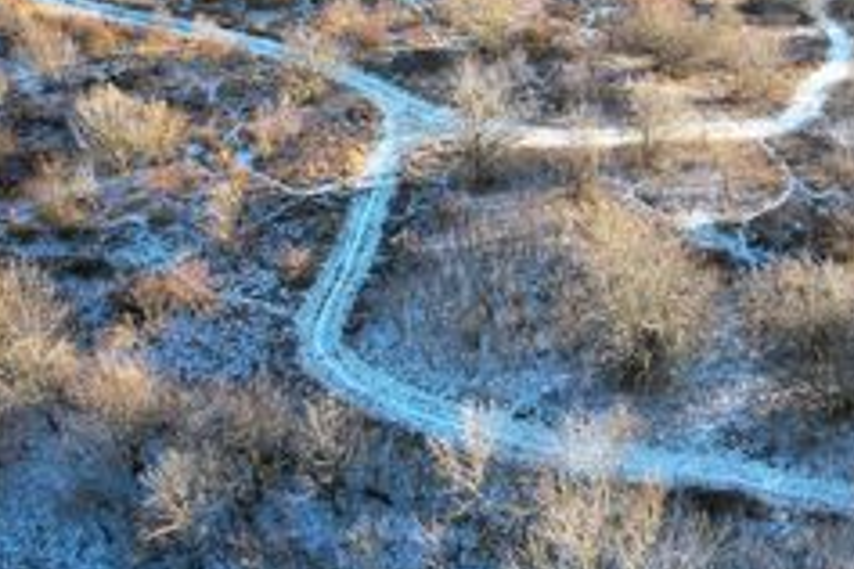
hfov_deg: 47.0
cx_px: 622
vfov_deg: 32.5
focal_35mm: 40
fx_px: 949
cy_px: 117
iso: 160
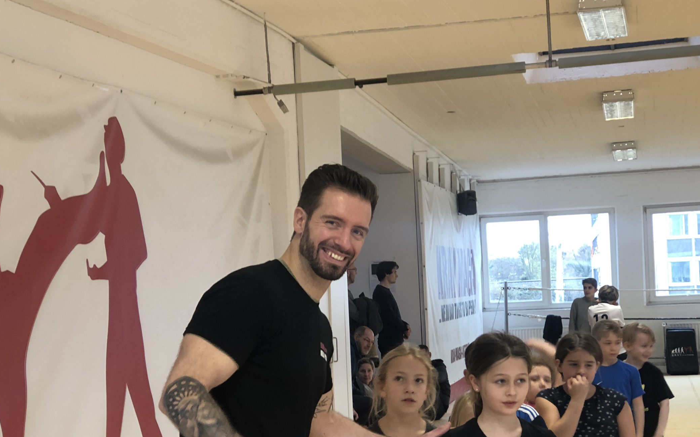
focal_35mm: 74
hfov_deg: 27.8
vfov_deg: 17.6
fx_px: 1412
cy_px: 283
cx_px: 285
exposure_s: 1/33
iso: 160
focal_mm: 6.6
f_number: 2.8
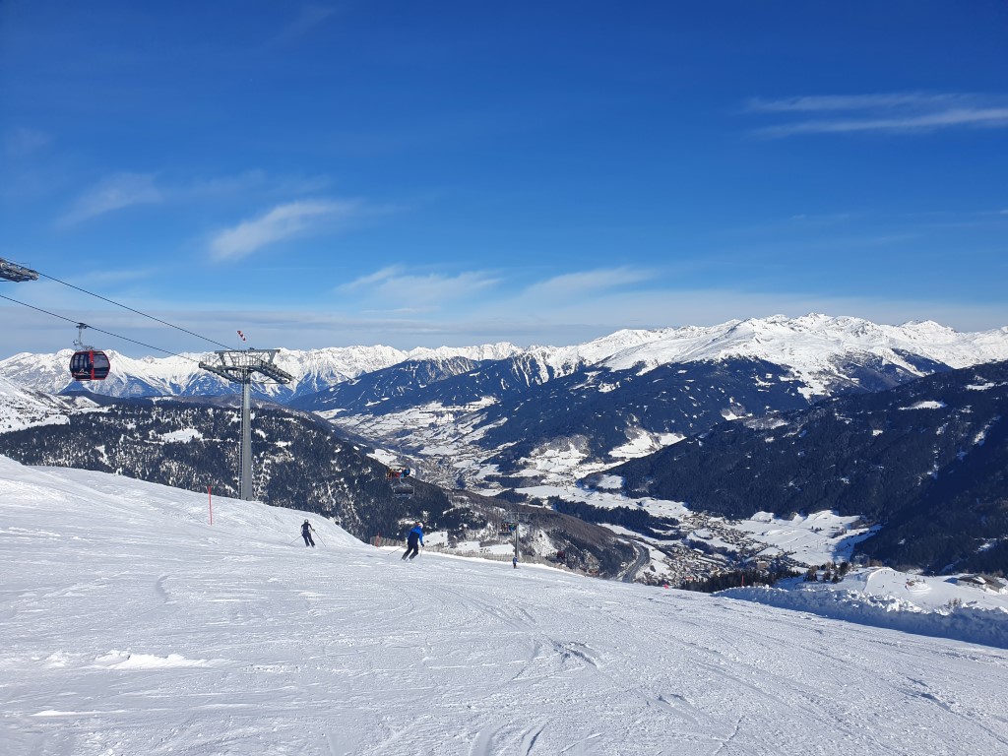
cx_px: 504
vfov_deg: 53.1
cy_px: 378
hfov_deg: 67.3
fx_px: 757
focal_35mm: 26
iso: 50
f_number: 2.4
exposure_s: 1/3152
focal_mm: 4.32
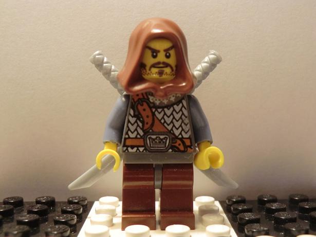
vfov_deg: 30.9
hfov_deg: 40.4
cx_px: 158
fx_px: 429
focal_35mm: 47
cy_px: 118
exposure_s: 1/60
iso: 400
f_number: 4
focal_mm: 8.4
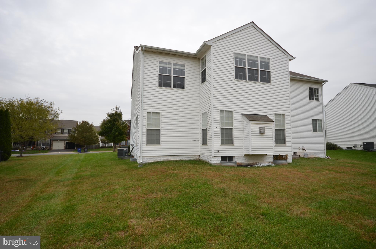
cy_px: 124
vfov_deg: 63.0
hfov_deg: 85.5
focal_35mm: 20
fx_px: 203
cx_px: 188
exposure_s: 1/200
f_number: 7.1
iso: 200
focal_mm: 13
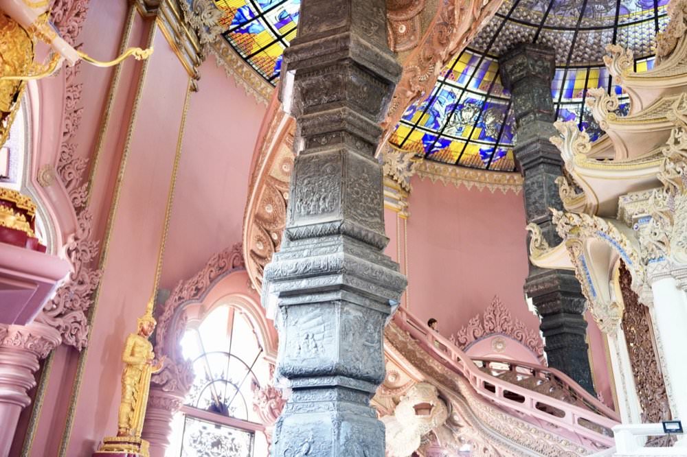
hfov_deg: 55.1
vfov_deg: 38.3
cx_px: 344
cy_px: 228
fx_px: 658
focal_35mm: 34
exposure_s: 1/40
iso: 800
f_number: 2.8
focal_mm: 34.5
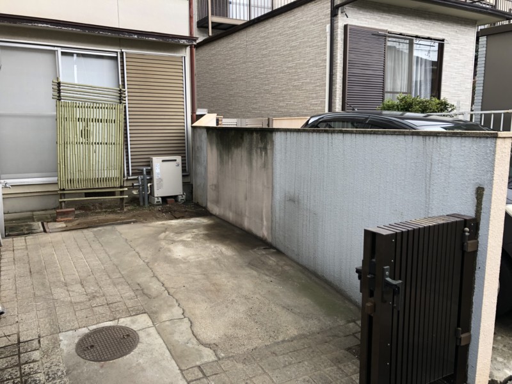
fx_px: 414
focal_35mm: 28
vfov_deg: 49.7
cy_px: 192
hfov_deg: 63.4
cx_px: 256
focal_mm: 3.99
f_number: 1.8
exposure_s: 1/120
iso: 32
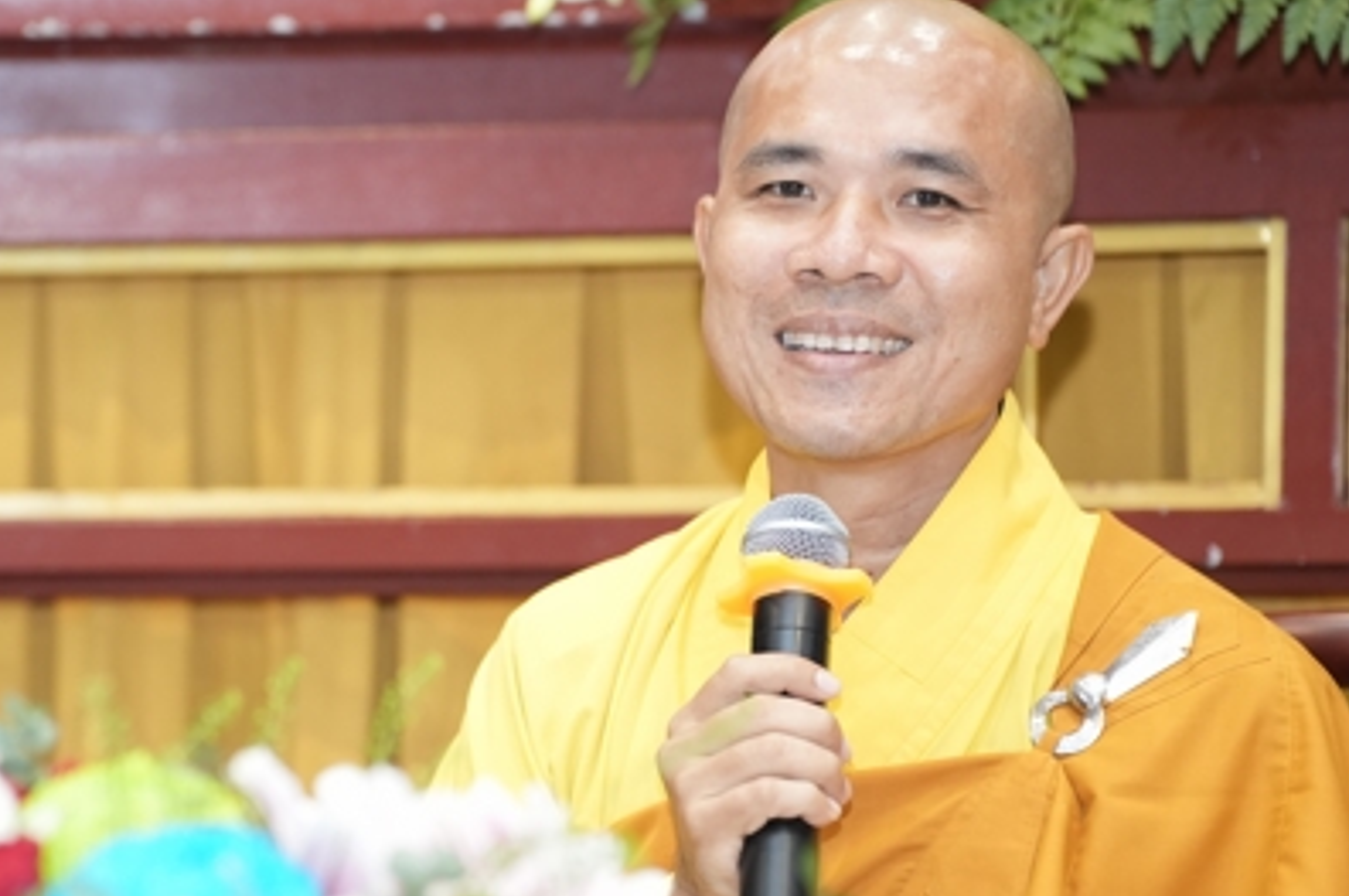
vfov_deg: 5.8
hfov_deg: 8.8
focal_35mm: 235
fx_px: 8795
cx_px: 443
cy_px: 550
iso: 1600
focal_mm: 143
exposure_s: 1/200
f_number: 2.8
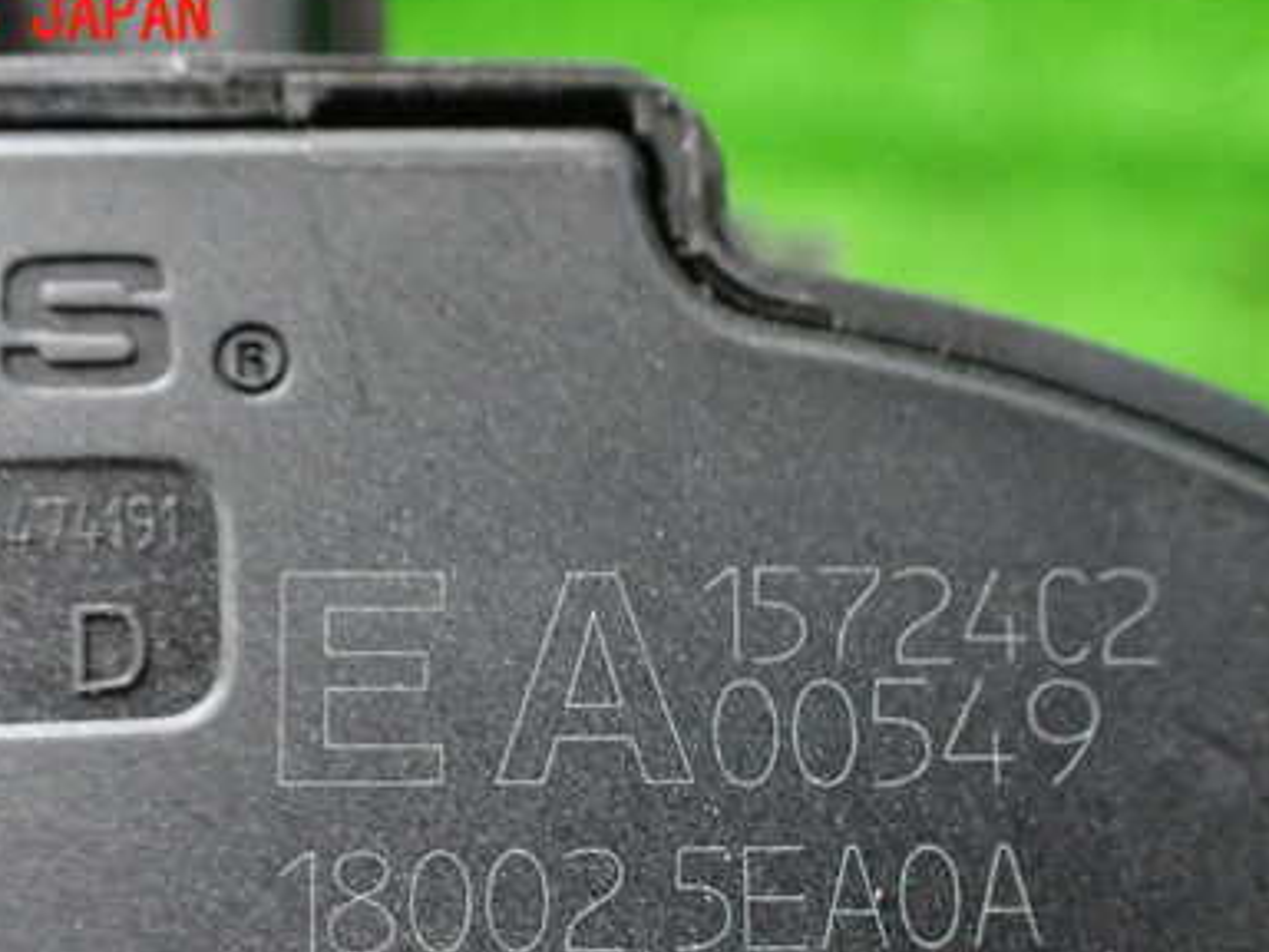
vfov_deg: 28.6
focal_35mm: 50
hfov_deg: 38.2
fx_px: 1833
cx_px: 601
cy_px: 721
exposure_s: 1/30
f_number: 2.4
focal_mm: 5.79
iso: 1000
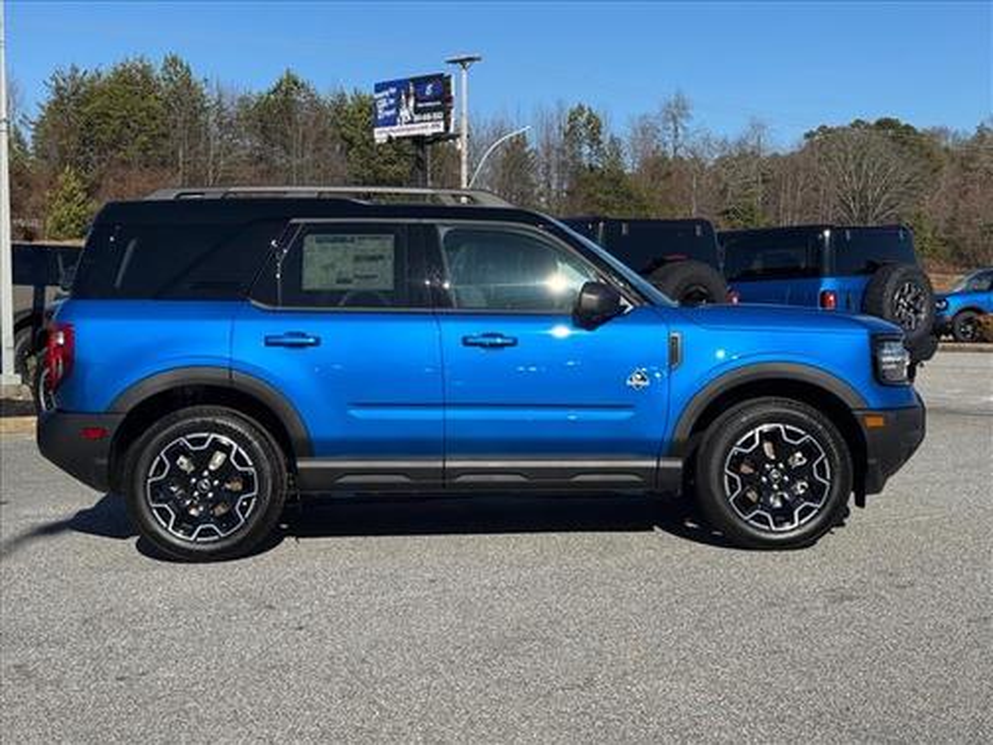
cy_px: 372
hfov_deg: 39.7
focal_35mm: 48
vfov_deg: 30.3
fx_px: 1377
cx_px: 496
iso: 64
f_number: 1.78
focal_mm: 6.76
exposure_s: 1/4975
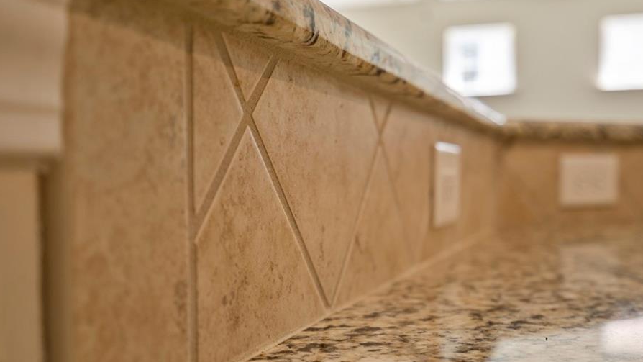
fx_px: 716
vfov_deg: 28.3
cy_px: 196
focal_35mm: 42
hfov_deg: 48.3
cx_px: 353
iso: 160
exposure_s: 1/10
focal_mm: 35
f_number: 4
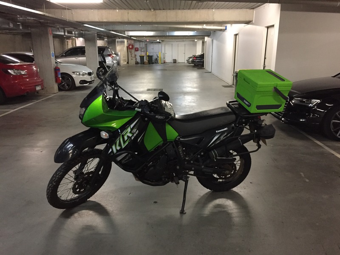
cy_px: 128
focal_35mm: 29
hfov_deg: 61.7
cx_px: 170
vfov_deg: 48.2
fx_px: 285
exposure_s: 1/25
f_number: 2.2
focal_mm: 4.15
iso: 320
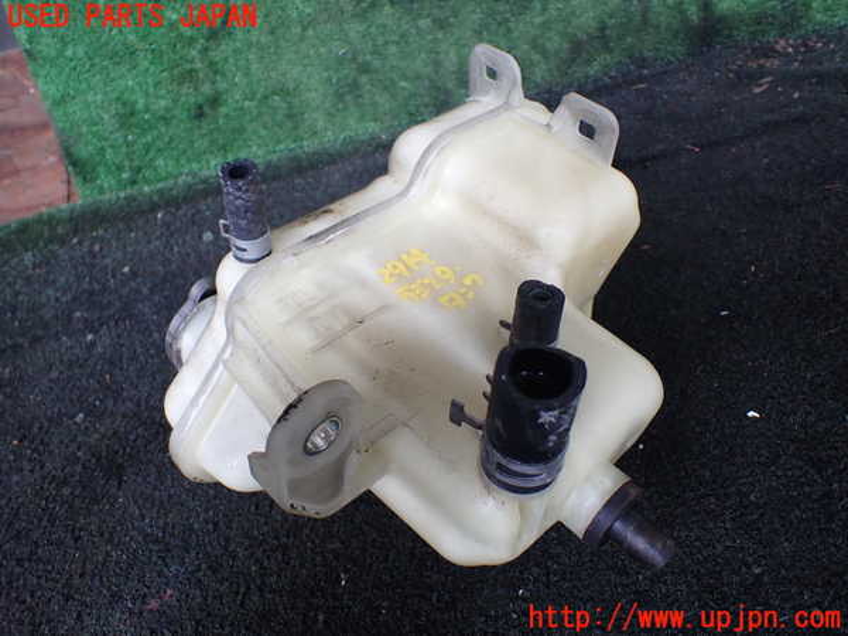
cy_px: 318
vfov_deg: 46.8
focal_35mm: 30
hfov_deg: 60.0
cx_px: 424
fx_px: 735
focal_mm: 5.4
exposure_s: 1/125
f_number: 2.3
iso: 100
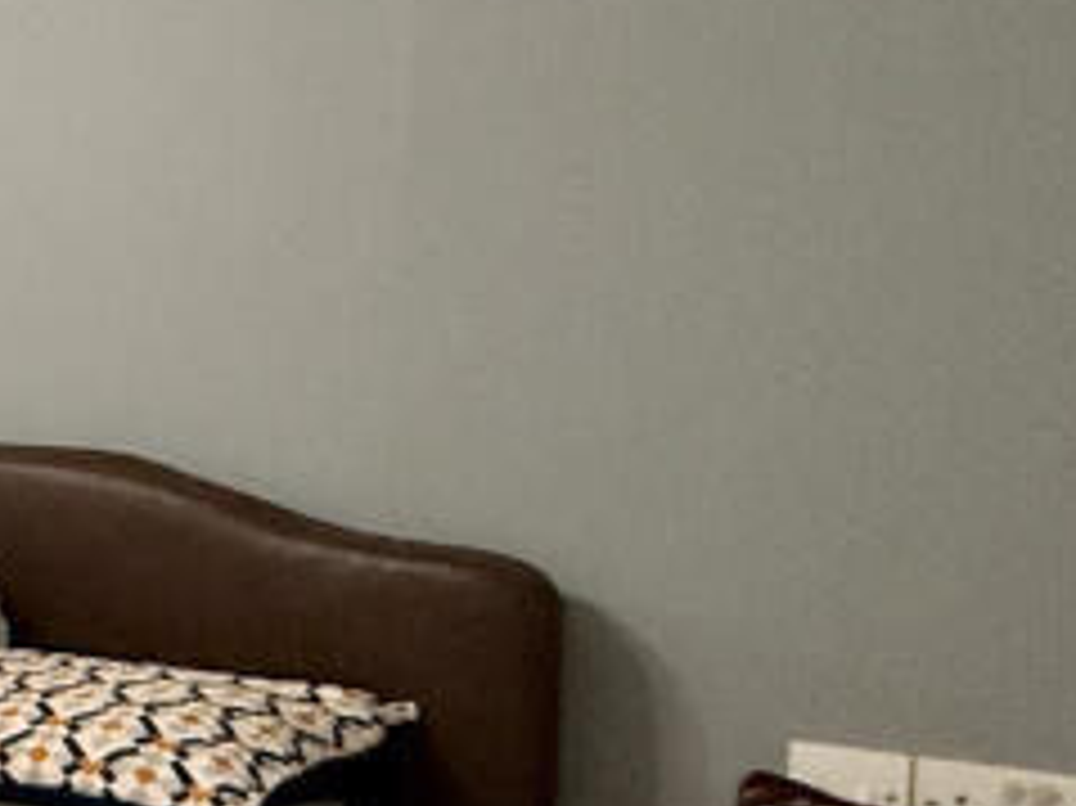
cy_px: 401
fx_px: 1864
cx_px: -990
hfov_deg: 20.0
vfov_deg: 24.4
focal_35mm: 60
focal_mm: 2.22
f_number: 2.2
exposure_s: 1/100
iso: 640
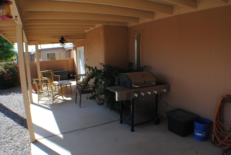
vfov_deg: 43.7
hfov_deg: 61.9
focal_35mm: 30
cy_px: 78
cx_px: 116
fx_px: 193
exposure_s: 1/50
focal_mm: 20
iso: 100
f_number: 10
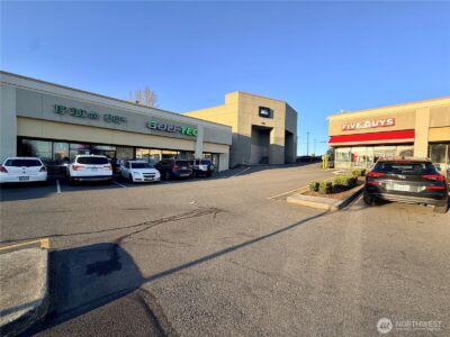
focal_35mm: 14
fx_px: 182
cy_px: 168
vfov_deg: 85.7
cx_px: 225
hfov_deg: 102.1
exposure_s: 1/579
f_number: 2.2
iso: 40
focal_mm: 2.22
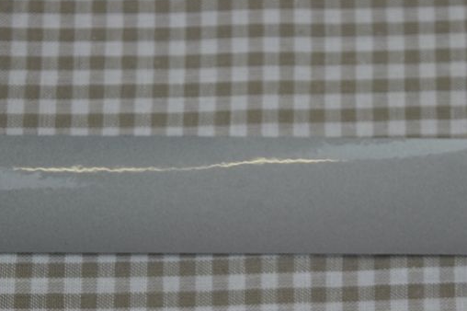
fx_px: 1530
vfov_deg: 11.6
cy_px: 202
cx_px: 257
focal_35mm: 118
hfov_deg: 17.4
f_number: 5.6
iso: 250
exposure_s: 1/125
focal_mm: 50
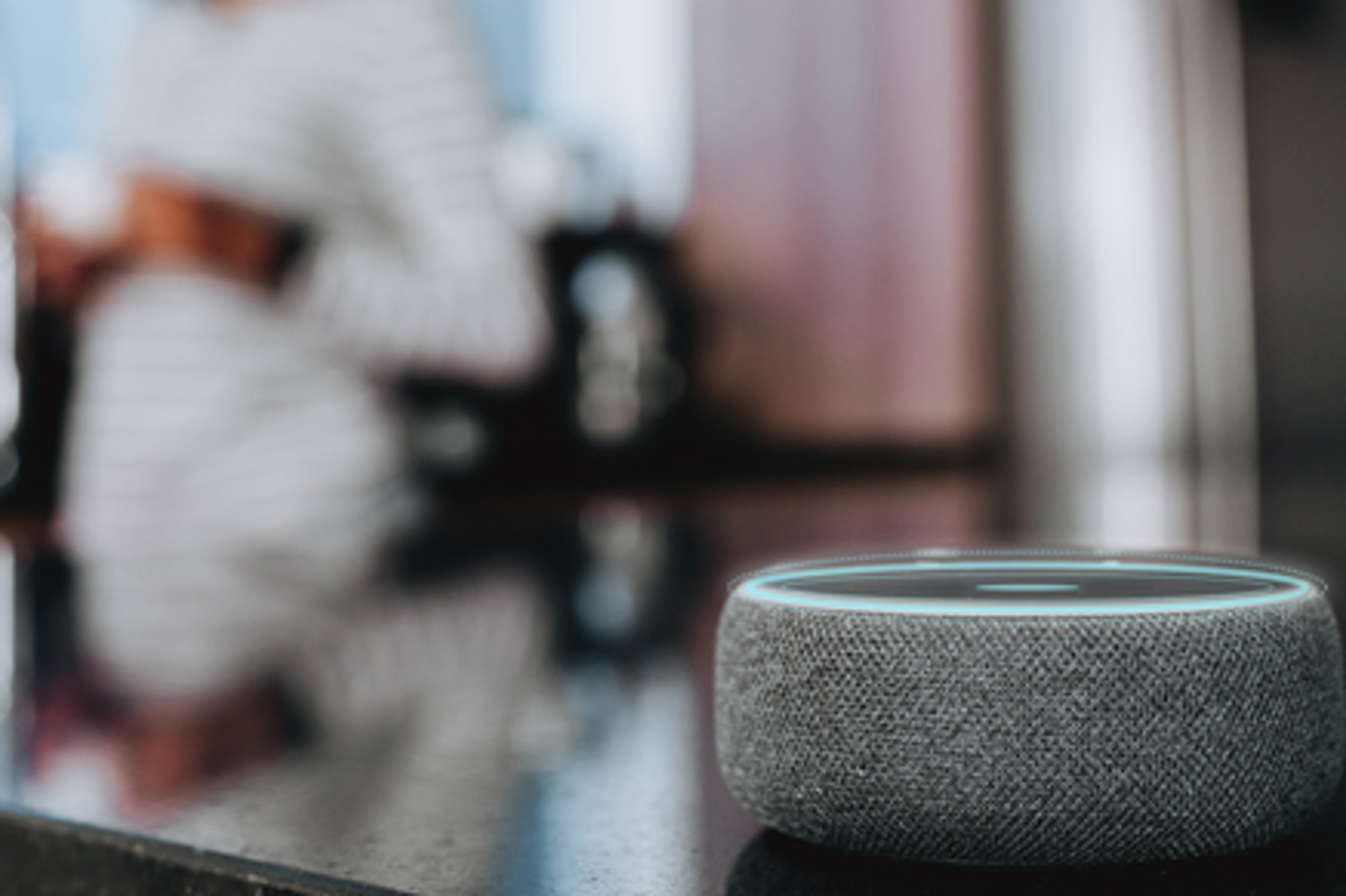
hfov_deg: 34.5
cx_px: 702
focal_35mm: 58
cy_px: 266
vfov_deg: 23.2
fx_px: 2168
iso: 500
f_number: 3.5
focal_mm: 35
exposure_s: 1/80
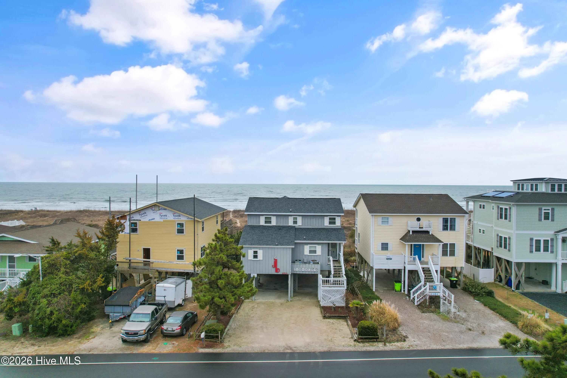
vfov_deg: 57.2
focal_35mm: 22
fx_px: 346
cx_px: 284
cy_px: 189
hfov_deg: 78.6
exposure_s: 1/400
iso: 100
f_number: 2.8
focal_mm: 8.38
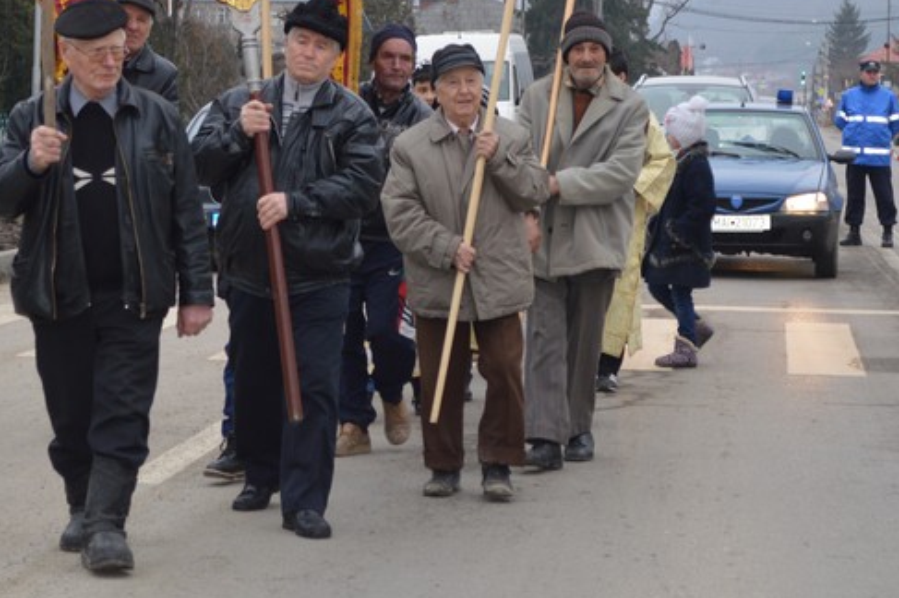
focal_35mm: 125
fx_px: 3117
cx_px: 404
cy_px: 98
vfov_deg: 10.9
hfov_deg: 16.4
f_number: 5.3
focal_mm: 45
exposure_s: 1/100
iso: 400
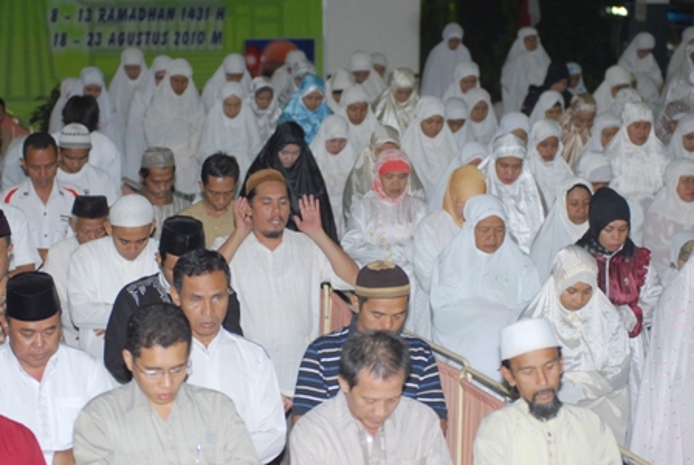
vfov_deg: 11.5
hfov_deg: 17.0
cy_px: 232
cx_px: 347
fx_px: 2316
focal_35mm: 120
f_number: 3.2
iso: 400
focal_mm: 80
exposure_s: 1/40
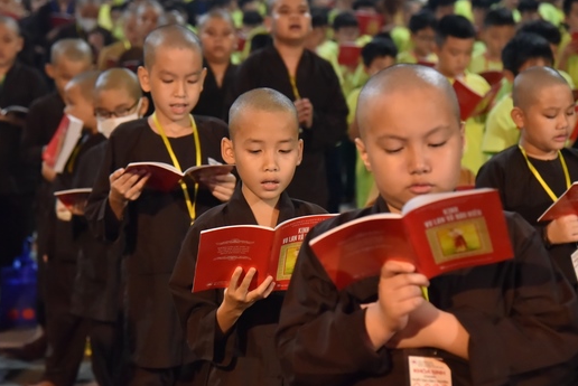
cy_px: 188
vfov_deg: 12.8
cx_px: 269
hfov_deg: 19.1
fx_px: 1719
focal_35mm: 107
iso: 5000
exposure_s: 1/125
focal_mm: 85
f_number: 4.5
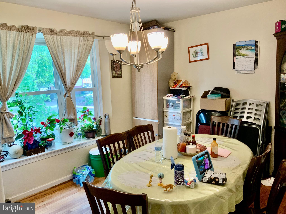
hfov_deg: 61.7
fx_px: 240
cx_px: 143
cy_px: 107
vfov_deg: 48.2
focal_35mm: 29
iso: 64
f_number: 1.8
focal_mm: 3
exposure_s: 1/60
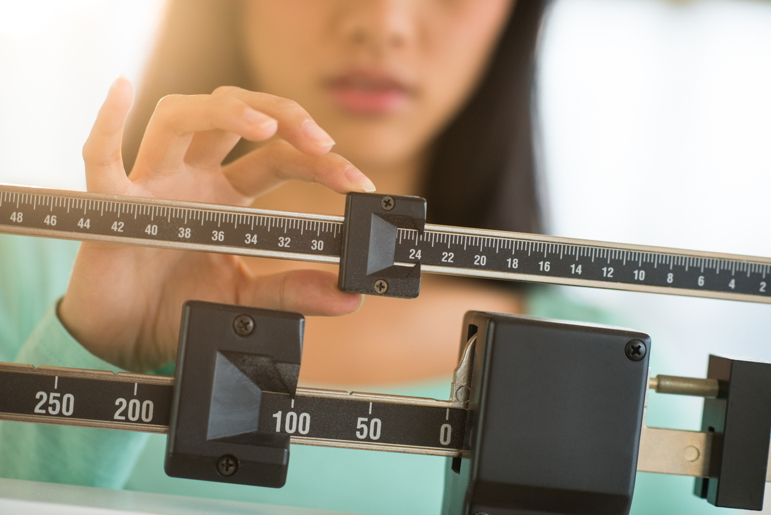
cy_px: 258
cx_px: 386
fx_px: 1821
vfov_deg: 16.1
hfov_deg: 23.9
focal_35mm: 85
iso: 400
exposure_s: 1/250
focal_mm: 85
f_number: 2
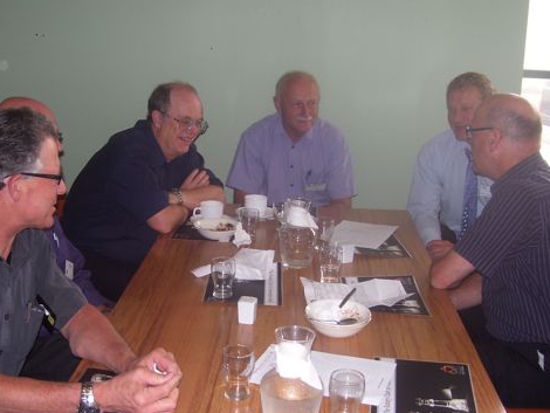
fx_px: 779
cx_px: 238
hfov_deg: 38.8
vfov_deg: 29.7
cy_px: 240
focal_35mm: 49
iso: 80
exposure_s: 1/60
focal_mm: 6
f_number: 2.7
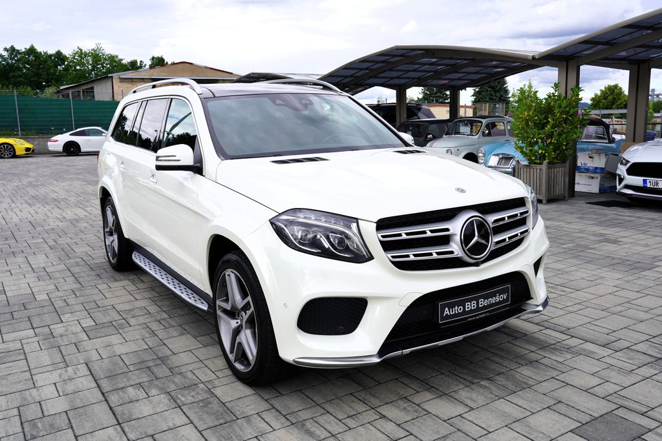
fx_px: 588
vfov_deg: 41.1
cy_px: 220
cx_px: 331
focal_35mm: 32
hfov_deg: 58.7
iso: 100
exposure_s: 1/125
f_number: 9
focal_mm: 32
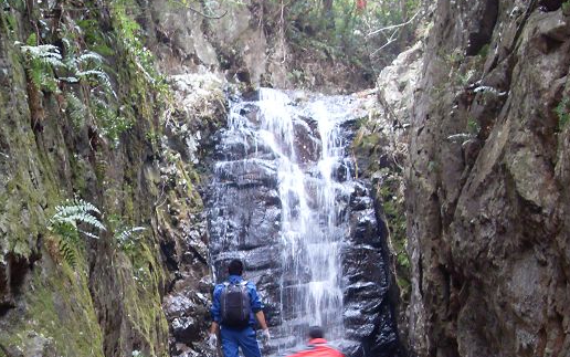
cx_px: 292
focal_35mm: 69
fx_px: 1072
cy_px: 263
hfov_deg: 29.8
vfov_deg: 18.8
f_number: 3.1
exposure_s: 1/20
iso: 200
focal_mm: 7.1
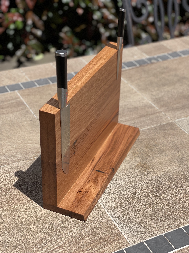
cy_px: 126
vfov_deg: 30.3
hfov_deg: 22.9
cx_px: 94
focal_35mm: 64
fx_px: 466
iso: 32
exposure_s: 1/1727
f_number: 2.2
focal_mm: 7.5
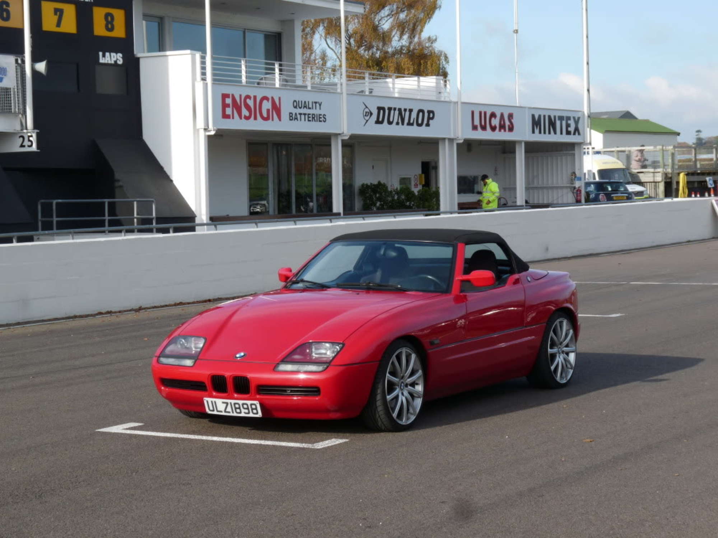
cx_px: 359
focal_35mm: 87
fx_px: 1805
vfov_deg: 17.0
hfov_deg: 22.5
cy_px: 269
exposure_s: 1/250
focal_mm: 15.5
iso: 100
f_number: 5.6
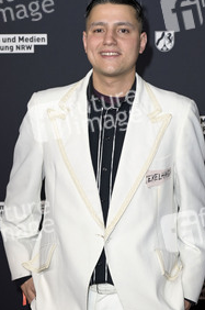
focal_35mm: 88
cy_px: 171
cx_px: 117
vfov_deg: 23.1
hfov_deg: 15.5
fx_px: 754
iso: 1000
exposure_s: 1/250
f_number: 5
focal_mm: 62
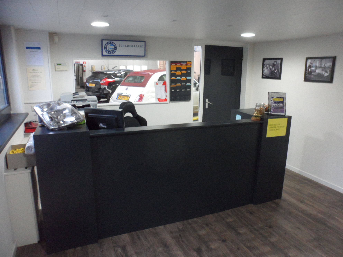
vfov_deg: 53.1
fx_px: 258
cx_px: 172
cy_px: 128
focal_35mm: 26
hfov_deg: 67.3
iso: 400
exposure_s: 1/20
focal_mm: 4.9
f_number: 3.3
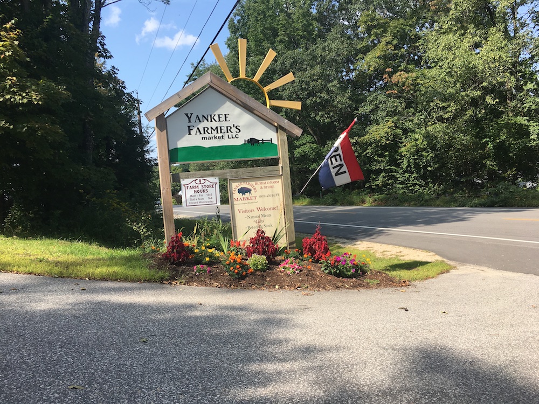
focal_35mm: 29
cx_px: 270
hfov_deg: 61.7
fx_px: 452
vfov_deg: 48.2
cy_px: 202
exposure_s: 1/845
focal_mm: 4.15
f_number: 2.2
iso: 25
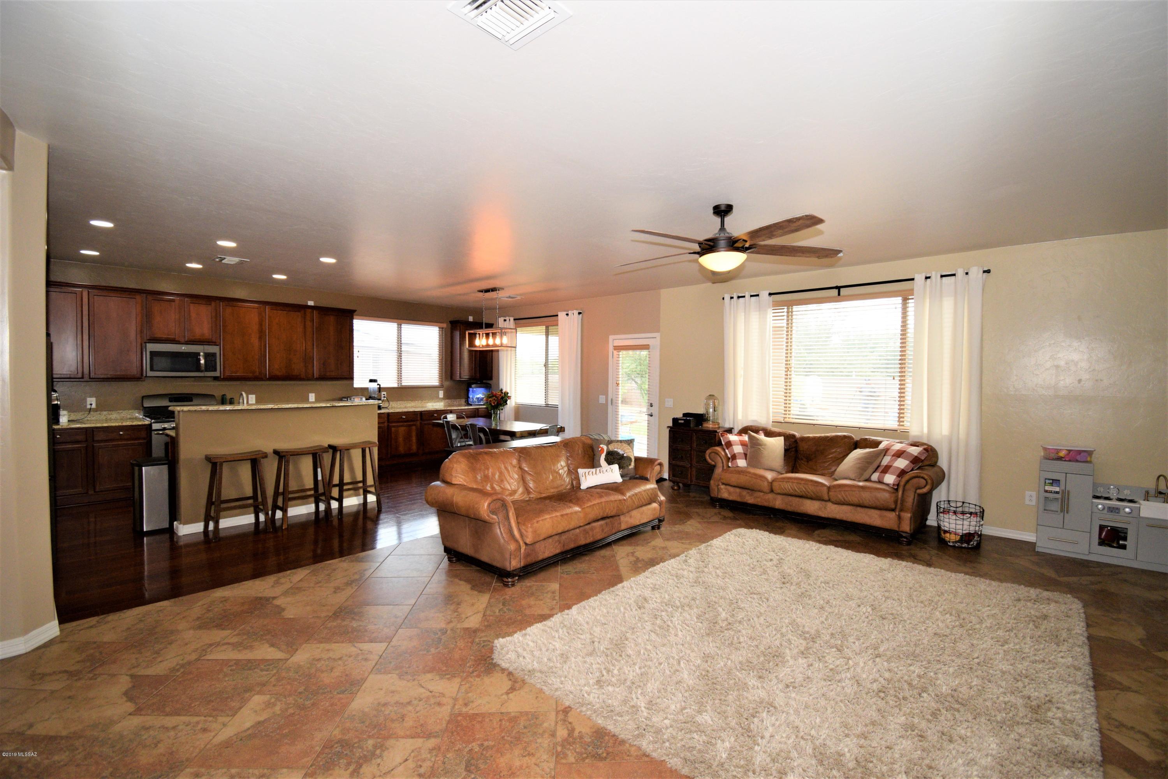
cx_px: 584
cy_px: 390
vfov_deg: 77.3
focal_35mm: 15
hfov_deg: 100.4
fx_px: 487
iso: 800
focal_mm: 10
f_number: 5.6
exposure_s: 1/125
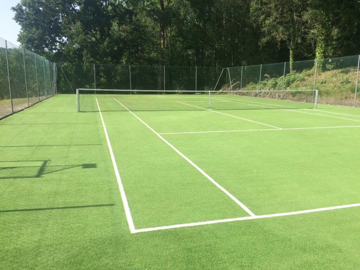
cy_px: 135
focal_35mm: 29
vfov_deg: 48.2
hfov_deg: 61.7
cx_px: 180
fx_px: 302
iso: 32
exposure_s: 1/1140
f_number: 2.2
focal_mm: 4.15
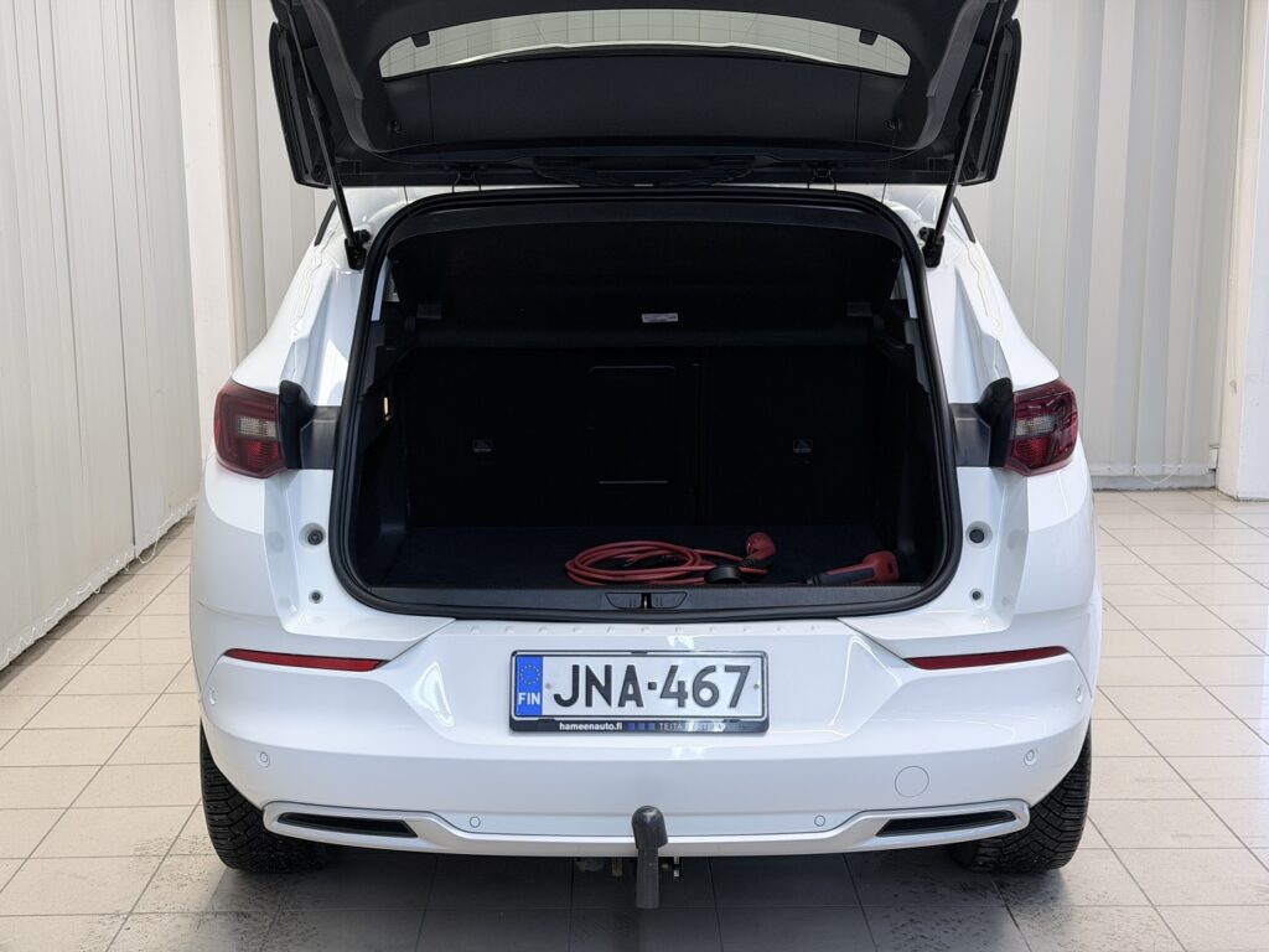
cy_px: 476
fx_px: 1760
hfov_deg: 39.7
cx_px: 634
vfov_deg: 30.3
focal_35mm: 48
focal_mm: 6.76
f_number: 1.78
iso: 50
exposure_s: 1/50
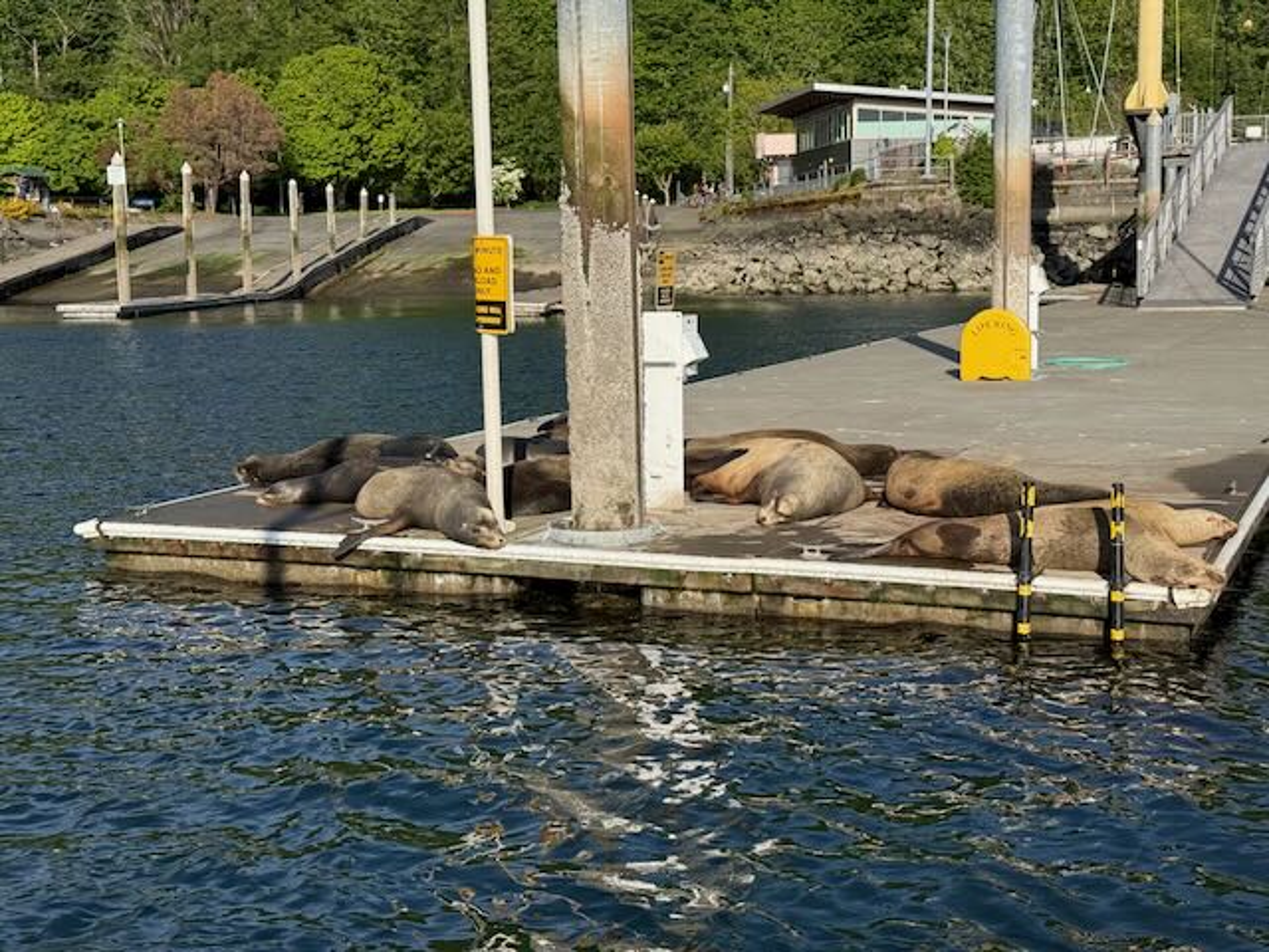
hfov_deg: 39.7
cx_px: 634
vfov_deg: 30.3
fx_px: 1760
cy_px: 476
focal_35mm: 48
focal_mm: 6.76
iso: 100
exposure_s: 1/6024
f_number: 1.78
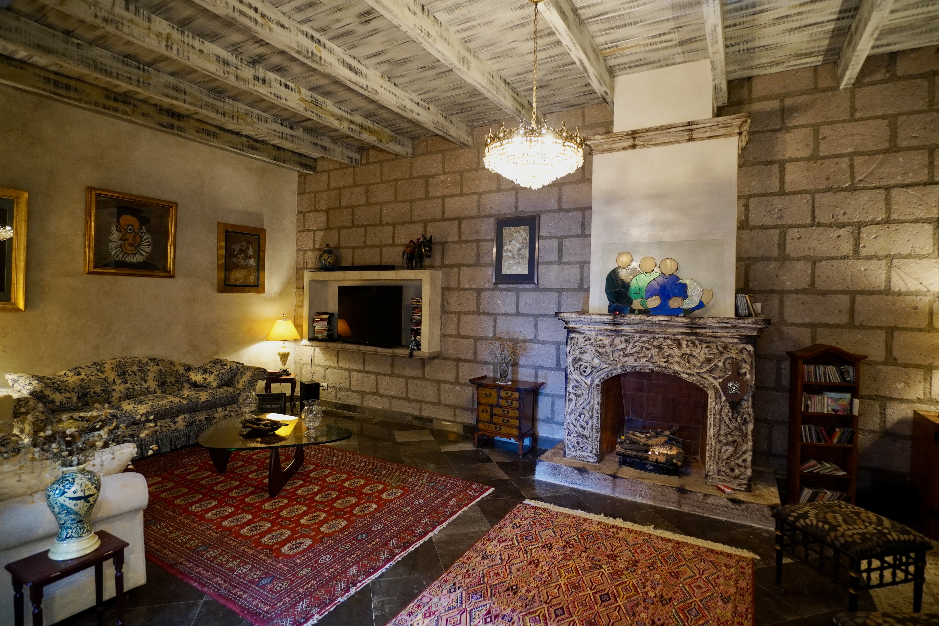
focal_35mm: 16
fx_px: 430
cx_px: 470
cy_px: 313
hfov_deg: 95.0
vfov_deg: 72.0
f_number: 2.8
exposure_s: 1/30
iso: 1000
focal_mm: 11
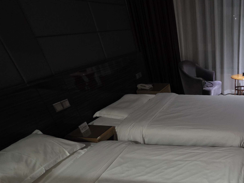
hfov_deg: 58.4
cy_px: 139
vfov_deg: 52.2
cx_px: 223
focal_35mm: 25
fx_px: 176
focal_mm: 2.2
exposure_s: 1/24
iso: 1000
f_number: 1.9
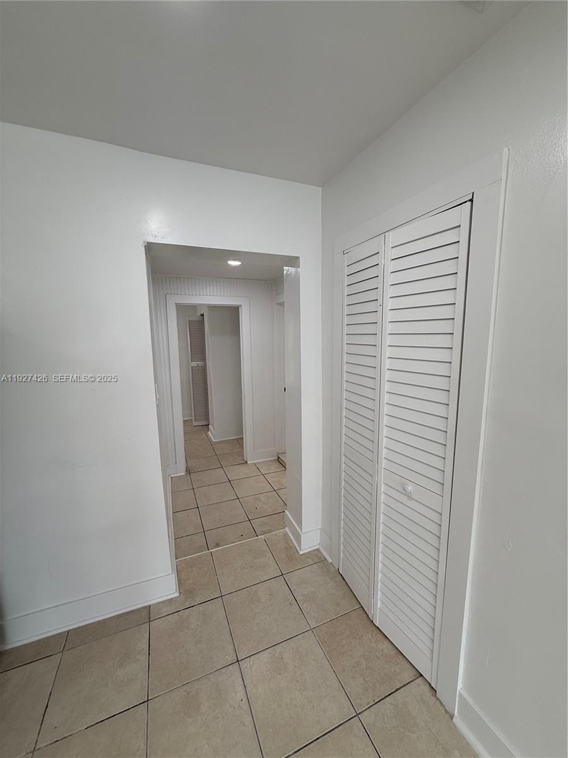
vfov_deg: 102.1
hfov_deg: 85.7
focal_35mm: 14
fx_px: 306
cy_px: 379
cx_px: 284
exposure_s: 1/120
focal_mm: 2.22
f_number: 2.2
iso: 100
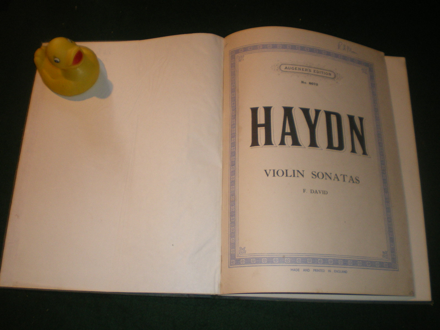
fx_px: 483
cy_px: 165
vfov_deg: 37.7
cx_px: 220
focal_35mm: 38
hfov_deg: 49.0
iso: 200
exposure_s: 1/50
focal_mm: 6.3
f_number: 3.1
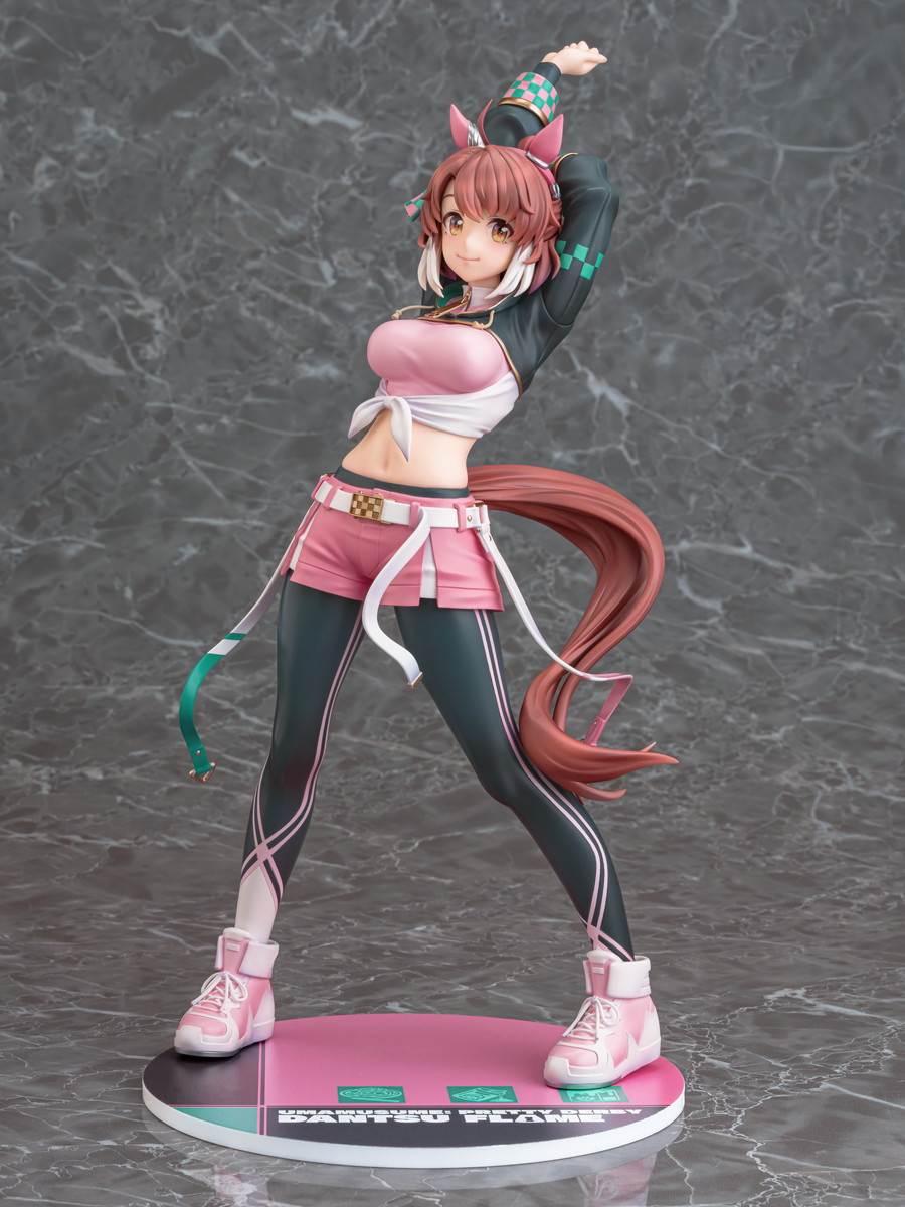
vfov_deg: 37.5
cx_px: 452
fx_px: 1778
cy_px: 604
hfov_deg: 28.6
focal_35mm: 51
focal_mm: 64
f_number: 22
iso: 200
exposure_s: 1/100
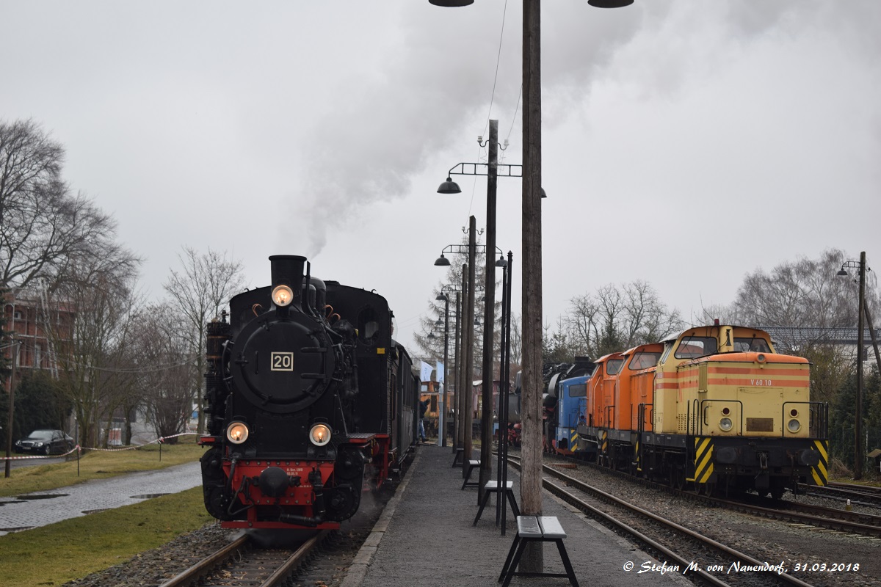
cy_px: 294
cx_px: 440
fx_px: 1762
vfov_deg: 18.9
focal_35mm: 72
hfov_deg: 28.1
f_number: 5.3
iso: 100
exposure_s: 1/100
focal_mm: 48
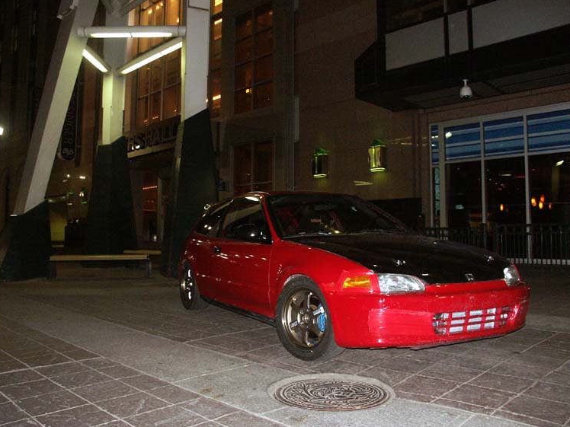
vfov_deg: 45.4
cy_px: 213
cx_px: 271
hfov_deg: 58.3
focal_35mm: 31
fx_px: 510
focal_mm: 7.59
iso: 200
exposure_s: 1/45
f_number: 2.8
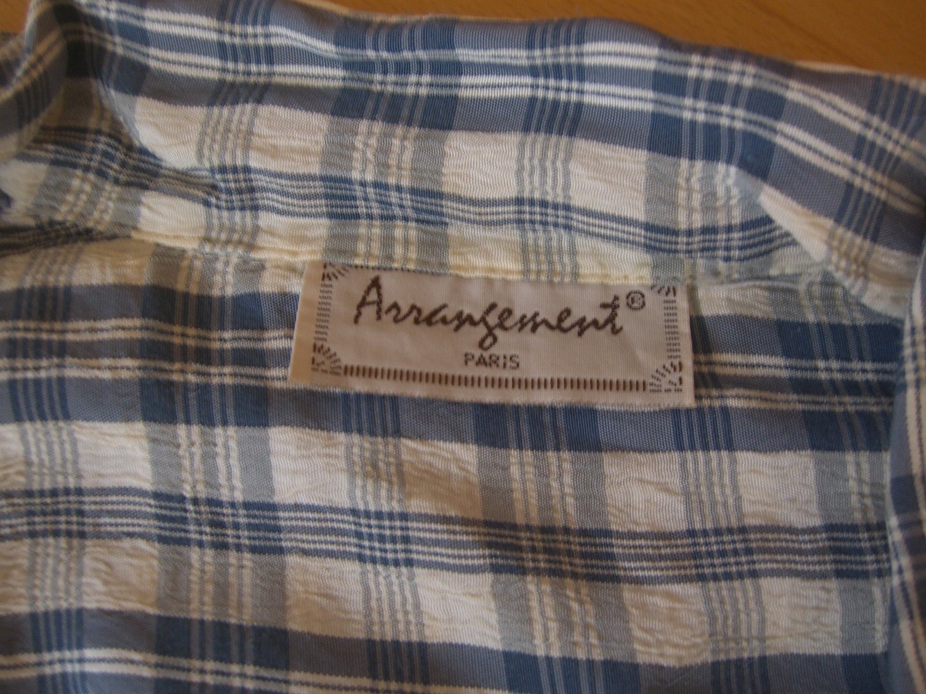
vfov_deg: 37.7
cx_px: 463
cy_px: 347
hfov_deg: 49.0
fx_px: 1017
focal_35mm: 38
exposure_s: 1/13
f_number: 2.8
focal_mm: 7.9
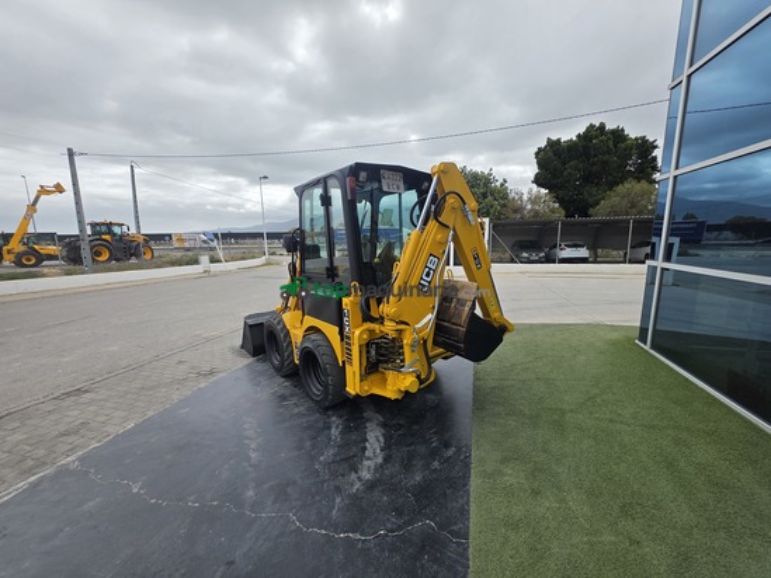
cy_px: 289
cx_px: 386
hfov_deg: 106.2
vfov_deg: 89.9
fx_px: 290
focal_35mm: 13
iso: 40
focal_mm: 2.2
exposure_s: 1/1476
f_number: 1.9
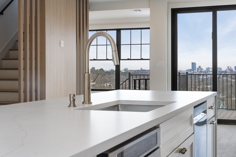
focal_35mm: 59
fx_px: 385
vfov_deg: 23.1
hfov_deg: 34.1
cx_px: 118
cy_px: 78
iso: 100
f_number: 16
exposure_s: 1/3
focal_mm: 58.7
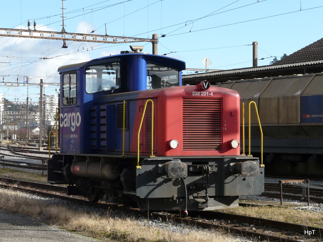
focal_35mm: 99
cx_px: 162
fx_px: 924
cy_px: 121
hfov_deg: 19.8
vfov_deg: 14.9
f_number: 5.6
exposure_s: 1/250
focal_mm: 16.2
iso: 100
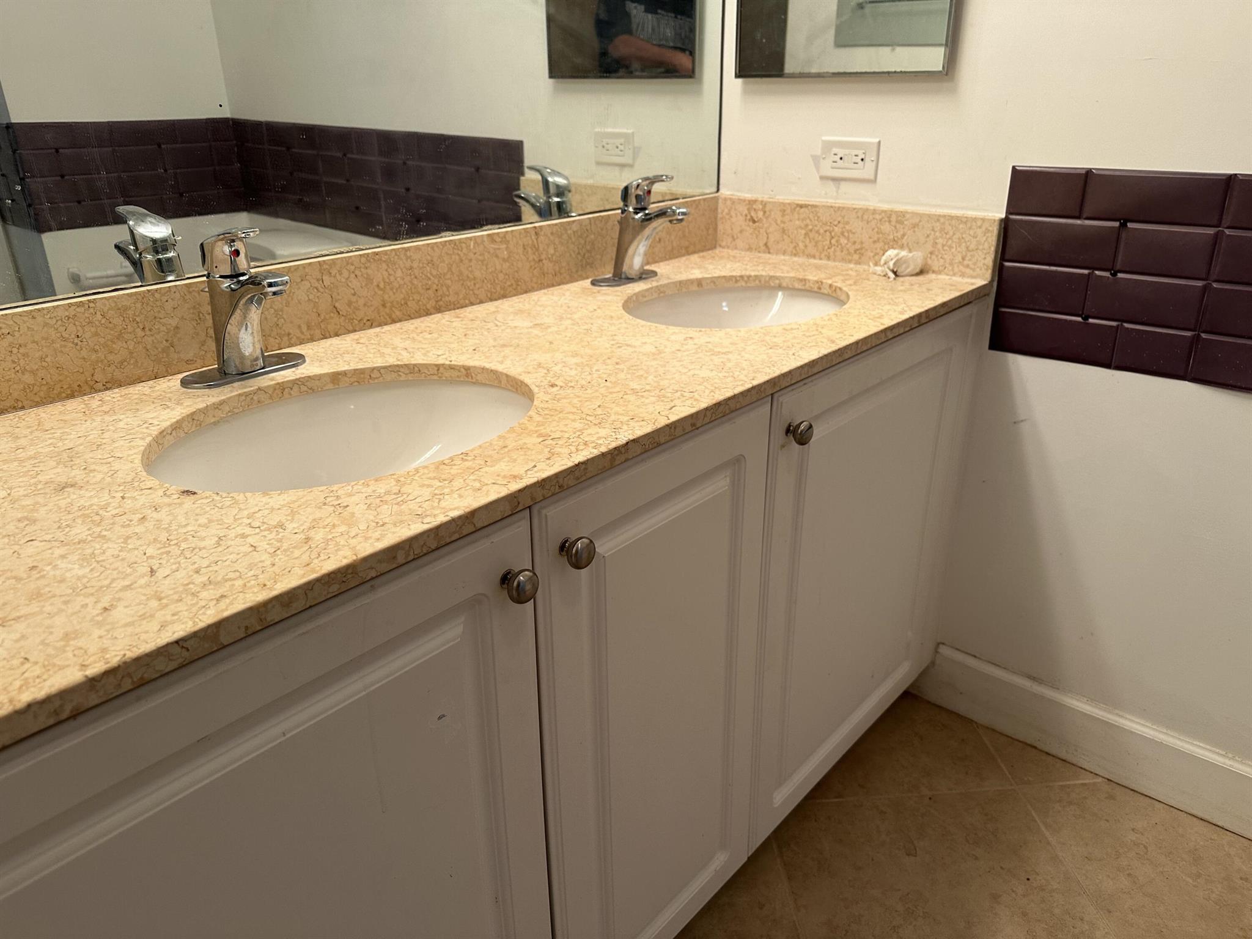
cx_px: 626
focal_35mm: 24
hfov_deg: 71.6
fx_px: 868
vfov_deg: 56.8
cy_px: 470
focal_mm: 6.86
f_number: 1.78
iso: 125
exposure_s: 1/60
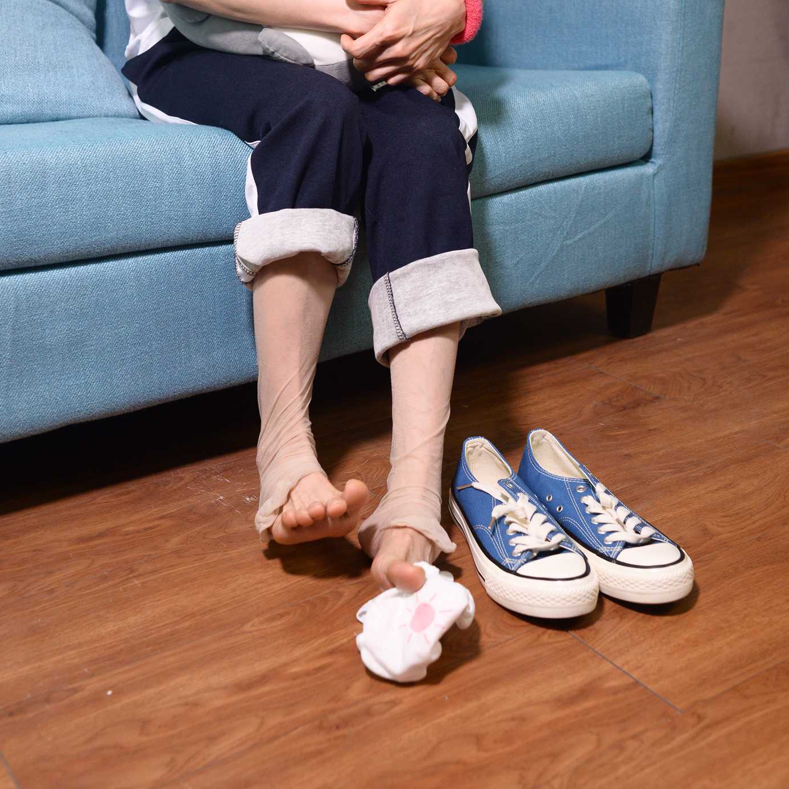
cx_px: 394
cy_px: 250
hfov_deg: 37.6
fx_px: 1160
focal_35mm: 45
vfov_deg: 37.1
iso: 1600
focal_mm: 35
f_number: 5
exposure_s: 1/320
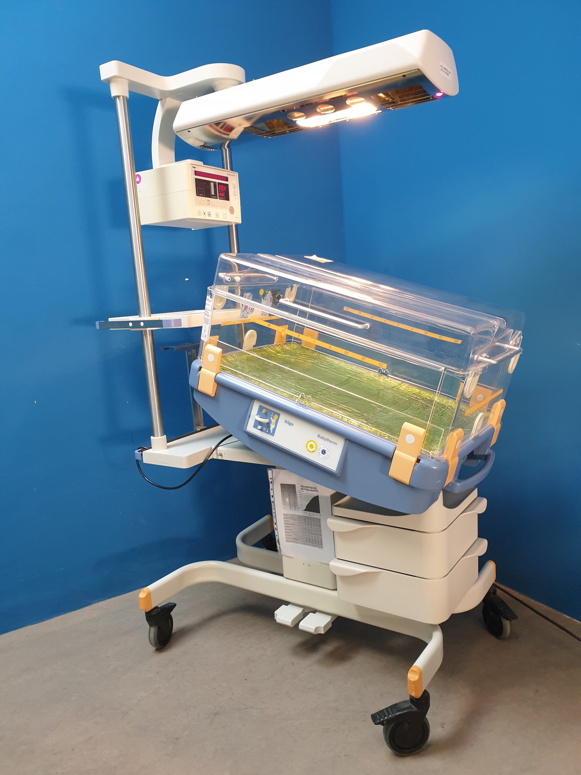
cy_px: 388
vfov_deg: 67.3
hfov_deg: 53.1
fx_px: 582
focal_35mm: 26
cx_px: 290
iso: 200
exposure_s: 1/50
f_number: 2.4
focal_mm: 4.3
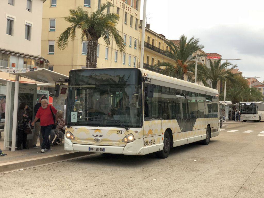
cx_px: 132
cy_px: 99
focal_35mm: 52
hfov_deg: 36.8
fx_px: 397
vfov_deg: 28.0
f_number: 2.4
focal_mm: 6
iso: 40
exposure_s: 1/60
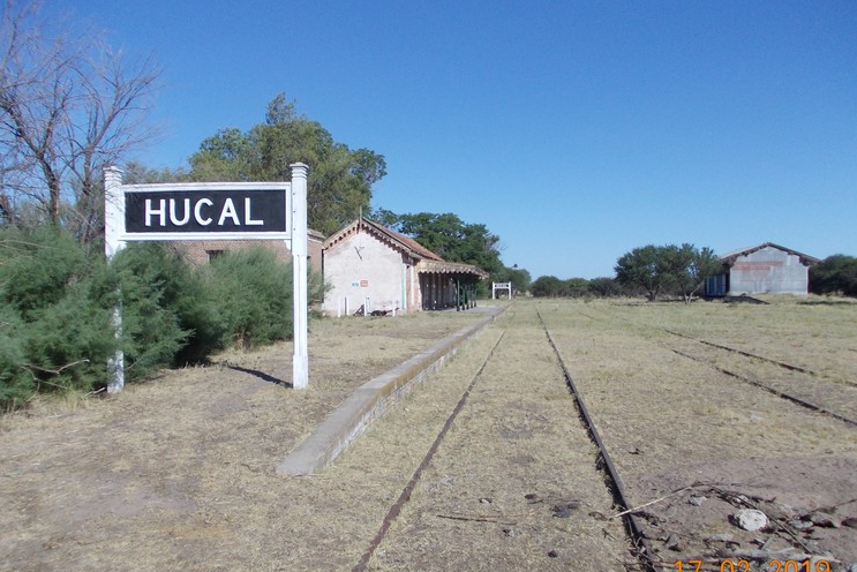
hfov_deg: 61.9
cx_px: 434
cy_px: 318
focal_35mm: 30
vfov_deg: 43.6
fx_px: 714
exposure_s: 1/500
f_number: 5.4
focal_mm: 4
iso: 80
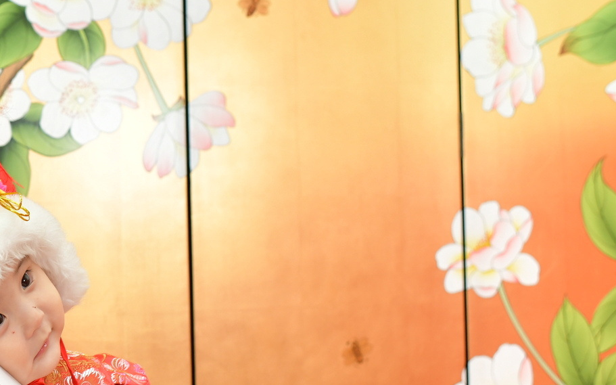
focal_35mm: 94
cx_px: -108
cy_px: 231
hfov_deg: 20.7
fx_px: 1578
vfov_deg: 13.9
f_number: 4.5
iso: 800
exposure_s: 1/200
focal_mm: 35
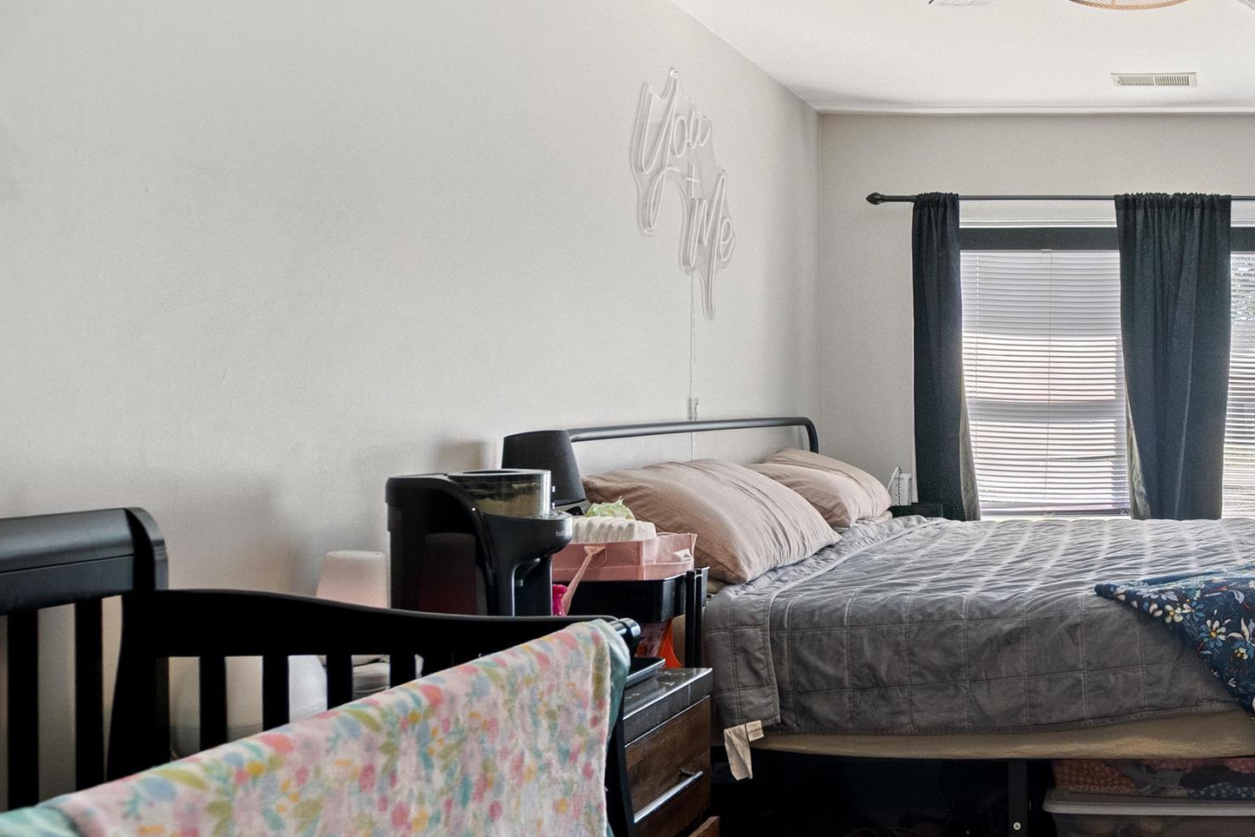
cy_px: 474
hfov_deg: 48.3
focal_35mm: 34
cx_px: 1186
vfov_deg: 38.8
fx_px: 1185
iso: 1250
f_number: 5.6
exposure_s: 1/15
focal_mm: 16
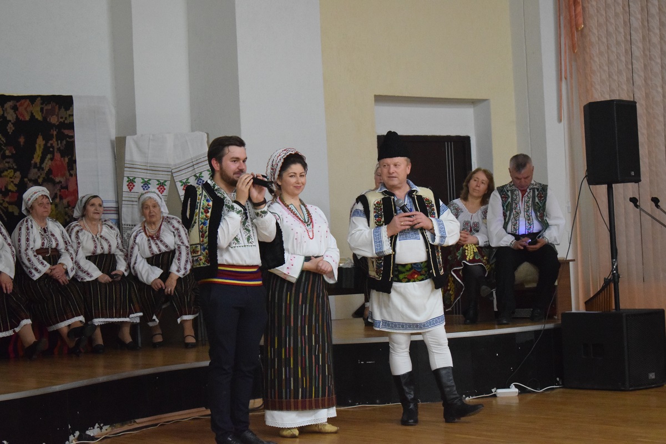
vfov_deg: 16.6
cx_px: 333
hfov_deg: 24.6
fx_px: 1526
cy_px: 222
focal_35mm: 82
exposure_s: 1/50
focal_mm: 55
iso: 6400
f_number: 5.6
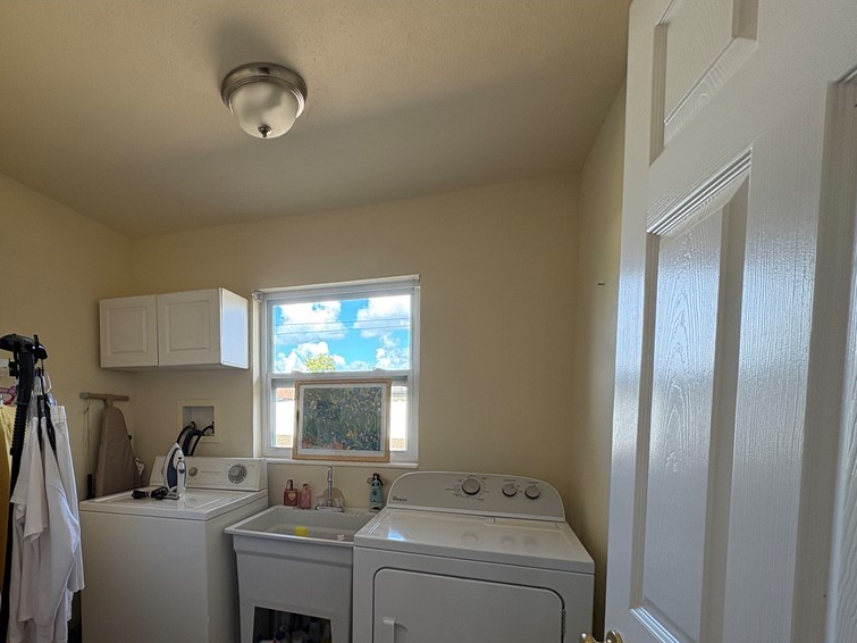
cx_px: 303
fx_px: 470
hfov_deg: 82.5
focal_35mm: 19
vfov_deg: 66.6
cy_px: 434
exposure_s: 1/122
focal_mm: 2.22
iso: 125
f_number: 2.2
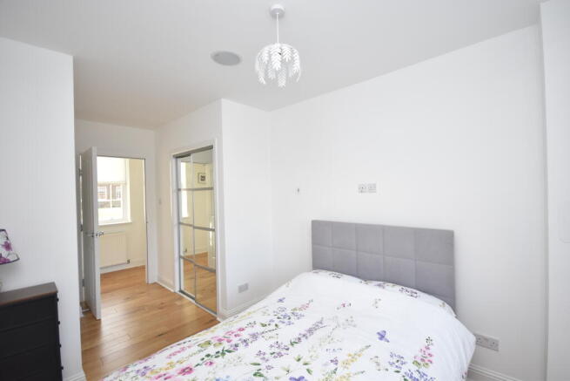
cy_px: 190
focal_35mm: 15
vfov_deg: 77.4
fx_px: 238
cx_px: 285
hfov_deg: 100.4
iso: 400
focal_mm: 10
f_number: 4.5
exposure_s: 1/80
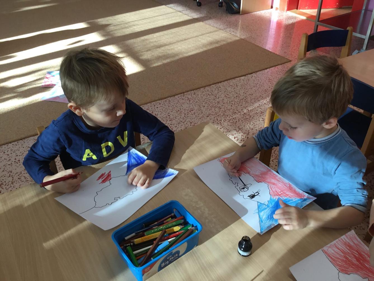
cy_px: 140
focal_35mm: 31
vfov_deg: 45.5
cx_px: 187
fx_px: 335
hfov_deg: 58.3
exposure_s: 1/100
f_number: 2.4
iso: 40
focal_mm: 3.3
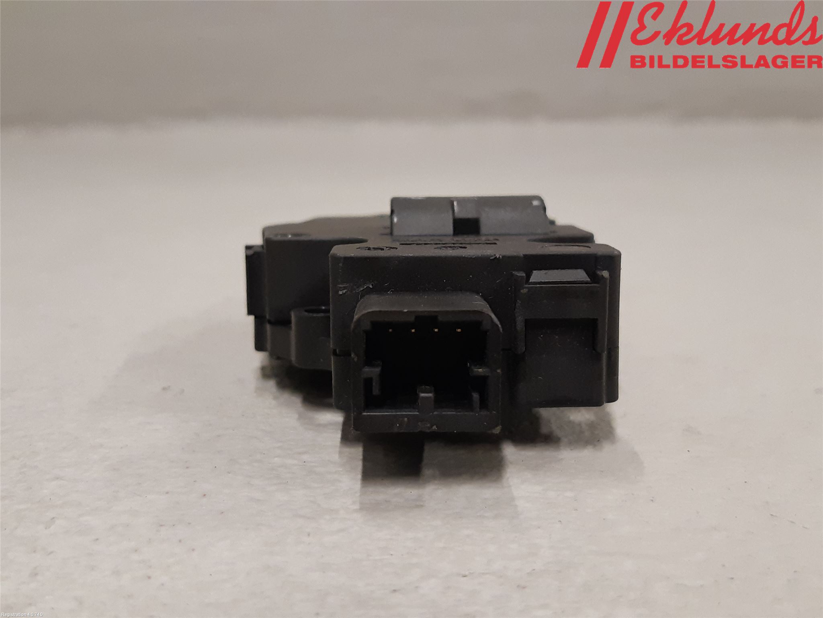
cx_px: 412
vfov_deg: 53.1
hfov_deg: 67.3
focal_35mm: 26
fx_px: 618
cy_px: 309
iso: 200
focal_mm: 3.93
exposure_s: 1/50
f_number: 1.7
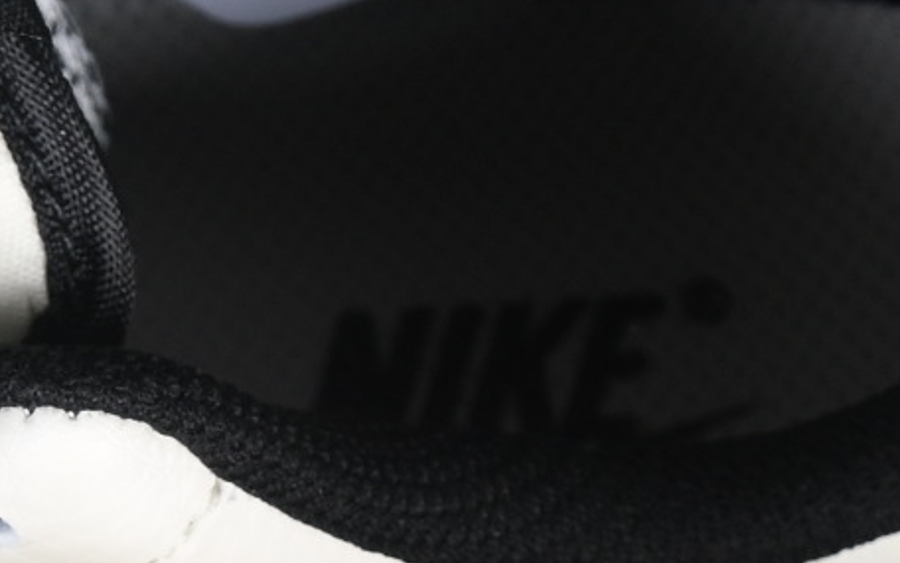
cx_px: -428
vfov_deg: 2.8
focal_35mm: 467
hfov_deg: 4.5
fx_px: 11455
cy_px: 1193
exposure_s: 1/80
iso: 160
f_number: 6.3
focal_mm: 50
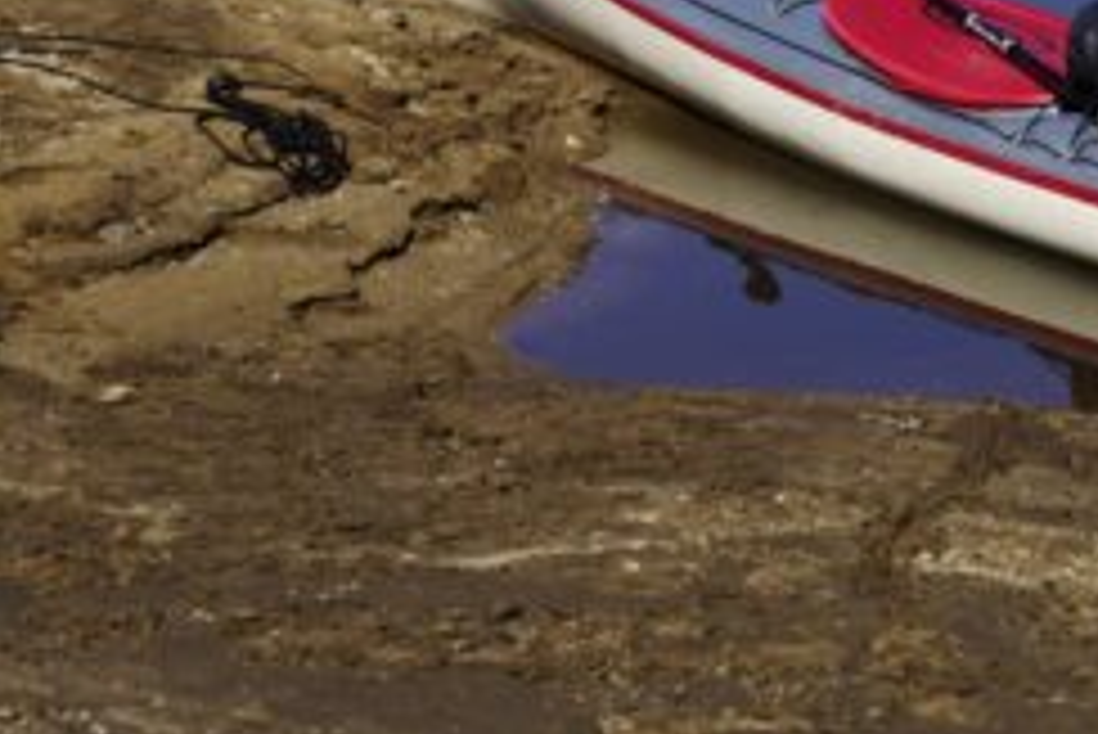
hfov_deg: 10.5
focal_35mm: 194
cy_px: 198
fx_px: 5920
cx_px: 1197
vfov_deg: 7.1
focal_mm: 53
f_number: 8
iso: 160
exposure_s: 1/500
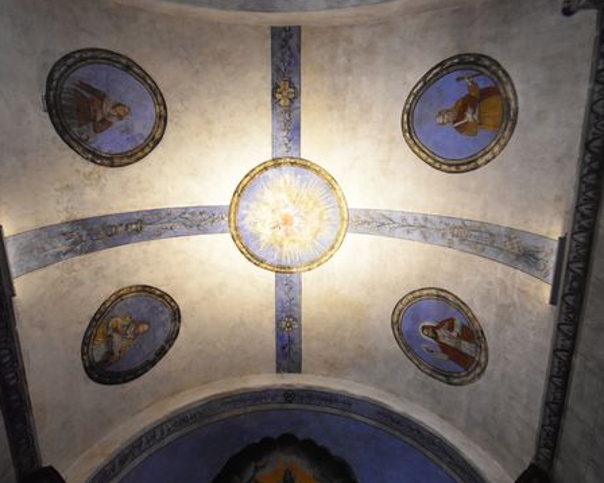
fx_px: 393
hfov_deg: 75.1
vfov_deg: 63.1
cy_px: 239
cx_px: 307
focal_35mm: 22
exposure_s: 1/60
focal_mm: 10
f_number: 3.5
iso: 2500
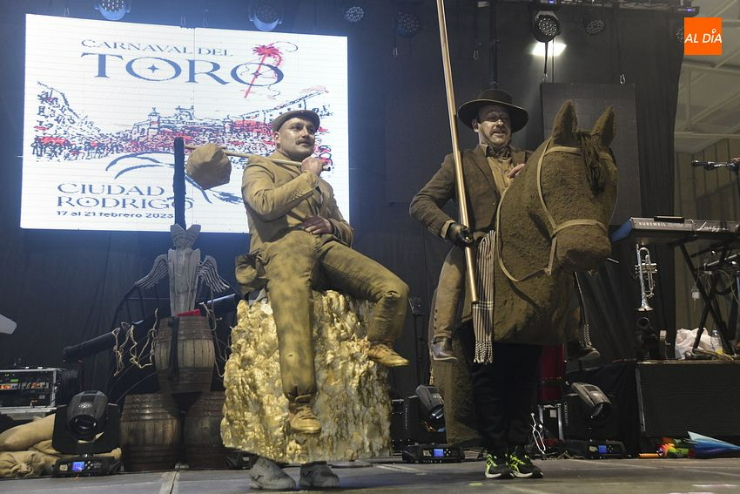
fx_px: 987
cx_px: 370
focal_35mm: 48
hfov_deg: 41.1
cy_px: 247
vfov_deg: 28.1
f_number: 5.6
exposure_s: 1/125
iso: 3200
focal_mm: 48
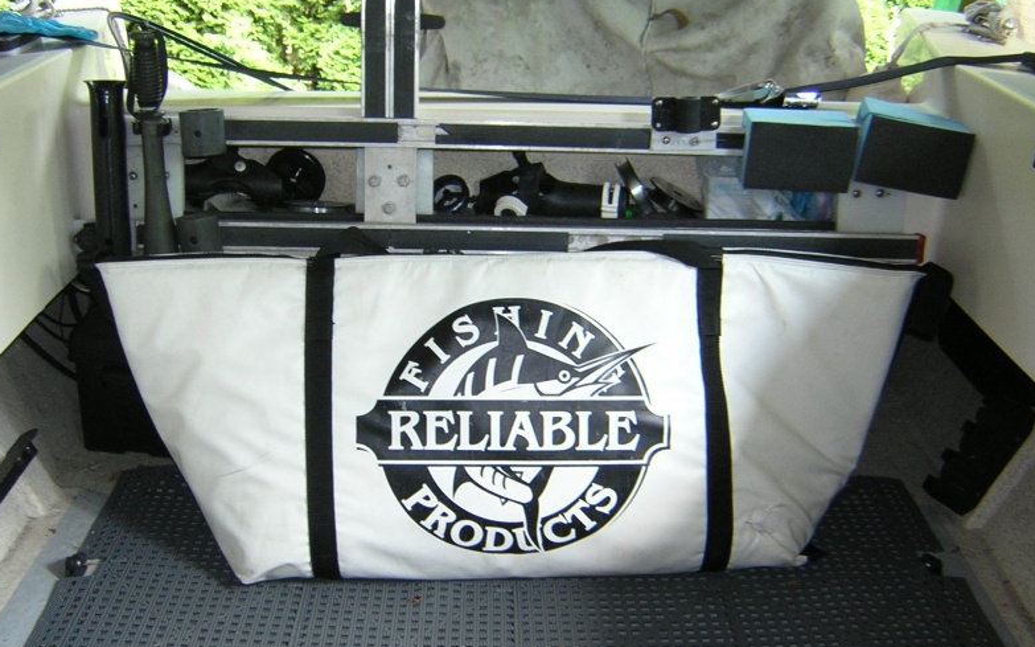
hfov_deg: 50.4
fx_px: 1100
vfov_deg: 32.7
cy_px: 341
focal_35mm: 39
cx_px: 509
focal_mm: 4.7
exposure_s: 1/27.6
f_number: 2.6
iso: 256
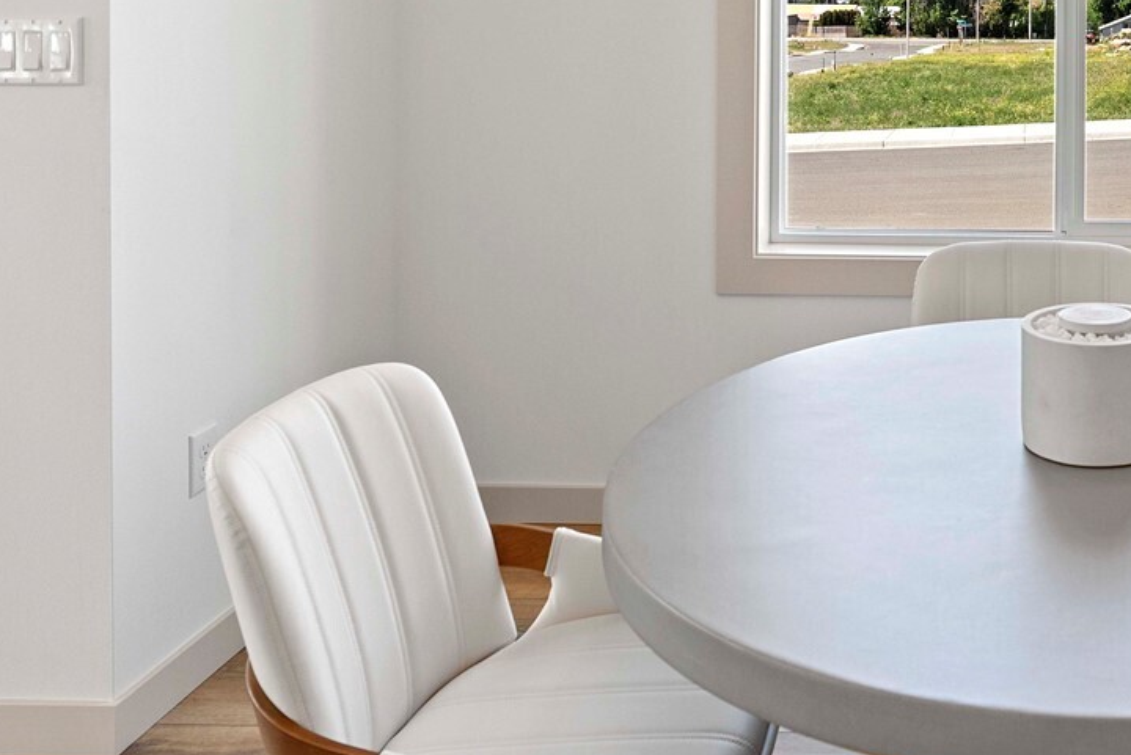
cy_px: -1
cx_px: 1044
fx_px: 1257
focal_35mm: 40
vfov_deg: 31.0
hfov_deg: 43.7
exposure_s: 1/40
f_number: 8
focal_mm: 17
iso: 200
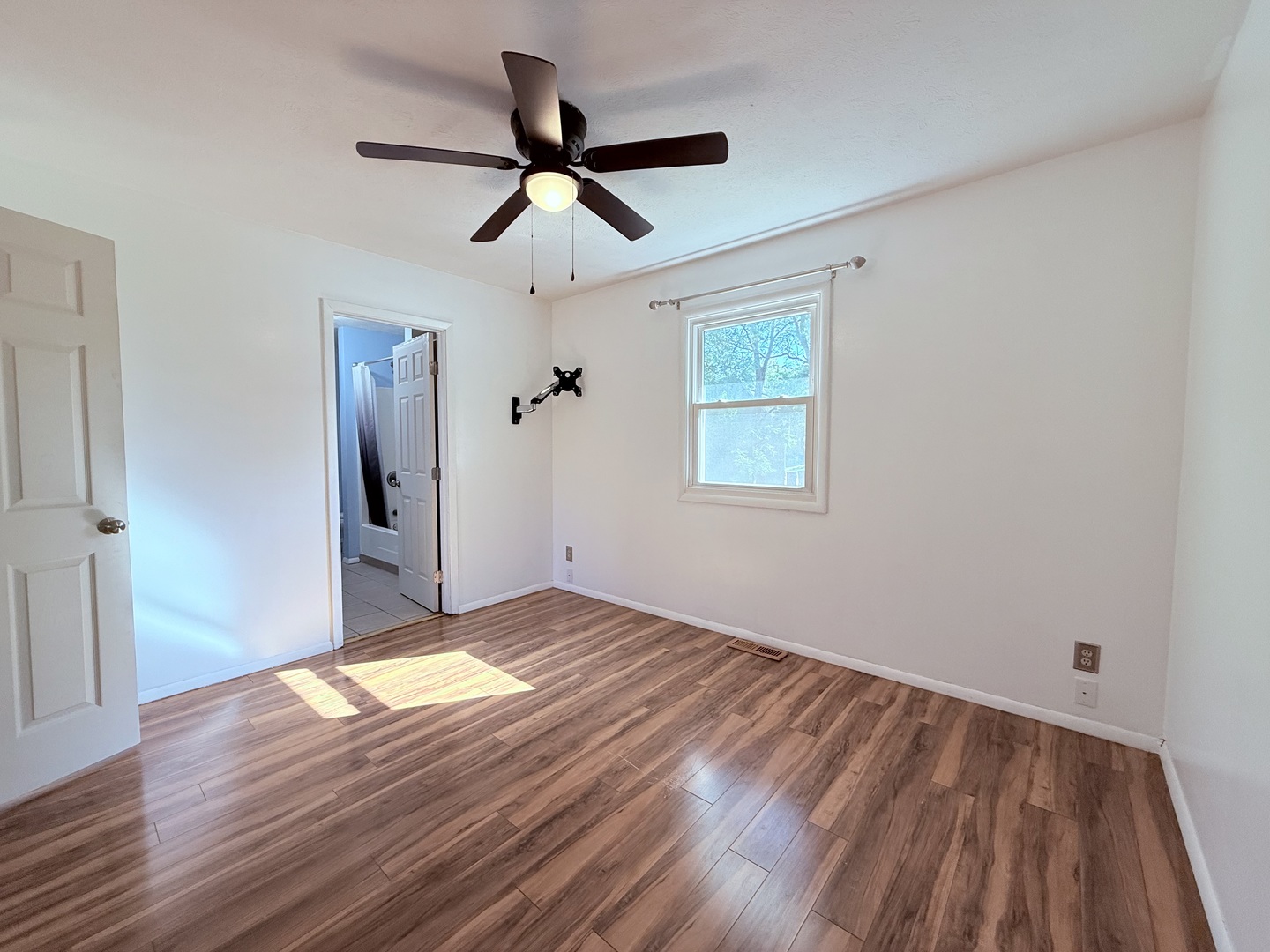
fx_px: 514
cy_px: 476
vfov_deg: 85.7
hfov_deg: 102.1
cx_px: 635
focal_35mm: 14
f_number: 2.2
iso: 160
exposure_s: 1/120
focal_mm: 2.22
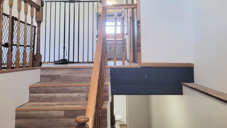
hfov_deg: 66.1
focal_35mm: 29
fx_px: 175
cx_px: 113
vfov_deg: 39.9
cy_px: 47
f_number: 1.8
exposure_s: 1/40
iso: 200
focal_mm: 5.4
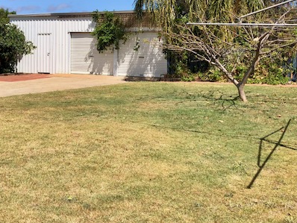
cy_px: 60
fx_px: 386
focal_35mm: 45
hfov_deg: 41.8
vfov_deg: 31.7
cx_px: 113
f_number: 1.8
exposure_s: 1/2525
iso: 20
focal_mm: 3.99
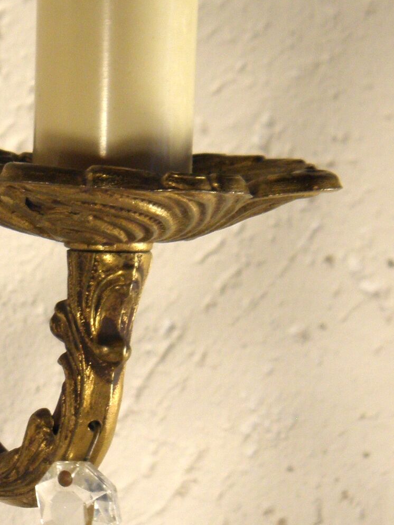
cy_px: 306
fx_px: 3476
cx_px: -34
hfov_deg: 6.5
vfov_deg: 8.6
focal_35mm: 229
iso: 125
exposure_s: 1/60
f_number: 4.5
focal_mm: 16
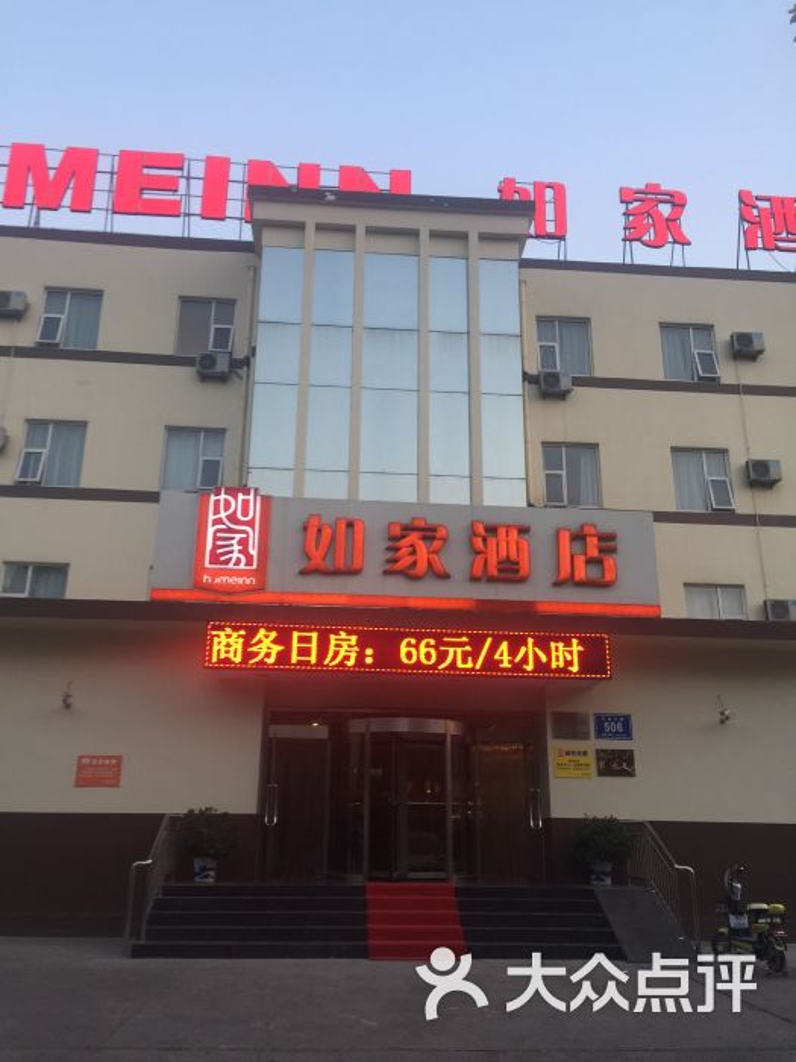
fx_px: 889
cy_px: 531
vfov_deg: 61.7
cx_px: 398
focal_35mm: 29
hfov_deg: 48.2
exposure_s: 1/50
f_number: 2.2
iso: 32
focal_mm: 4.15
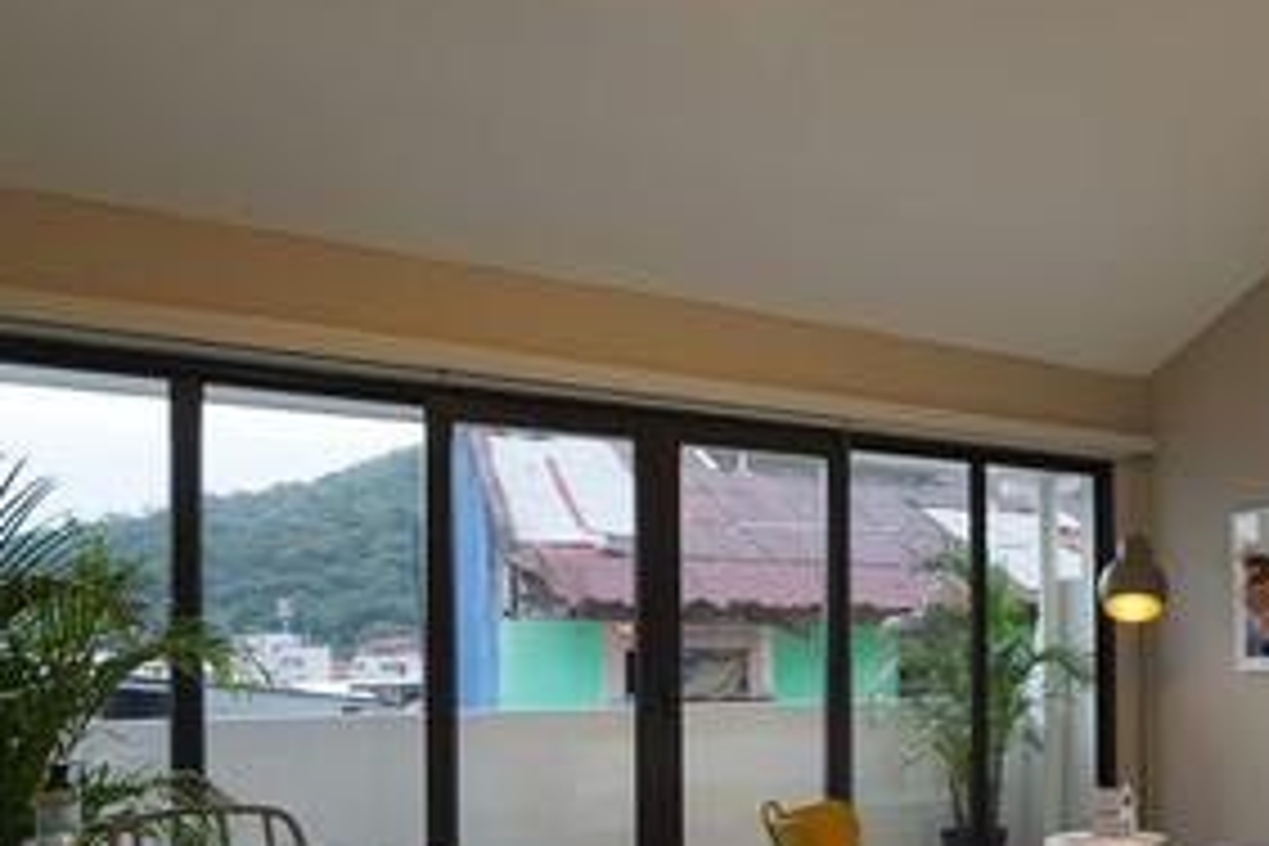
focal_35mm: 34
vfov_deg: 37.7
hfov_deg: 49.0
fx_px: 1198
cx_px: 1170
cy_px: 657
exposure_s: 1/20
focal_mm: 16
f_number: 7.1
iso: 100
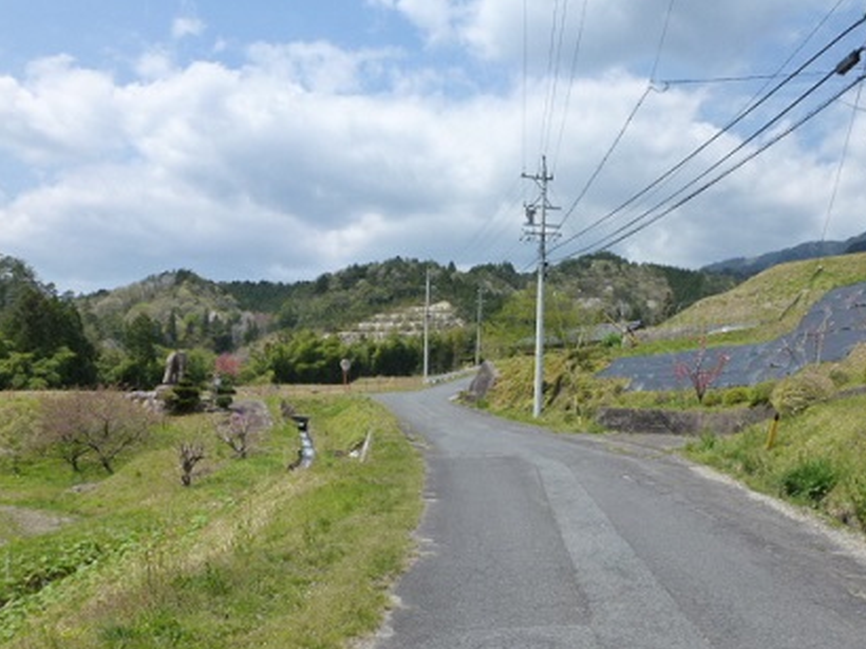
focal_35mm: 30
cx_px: 486
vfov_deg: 46.7
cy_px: 315
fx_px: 750
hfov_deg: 59.8
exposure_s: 1/1000
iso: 160
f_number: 4
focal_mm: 4.3
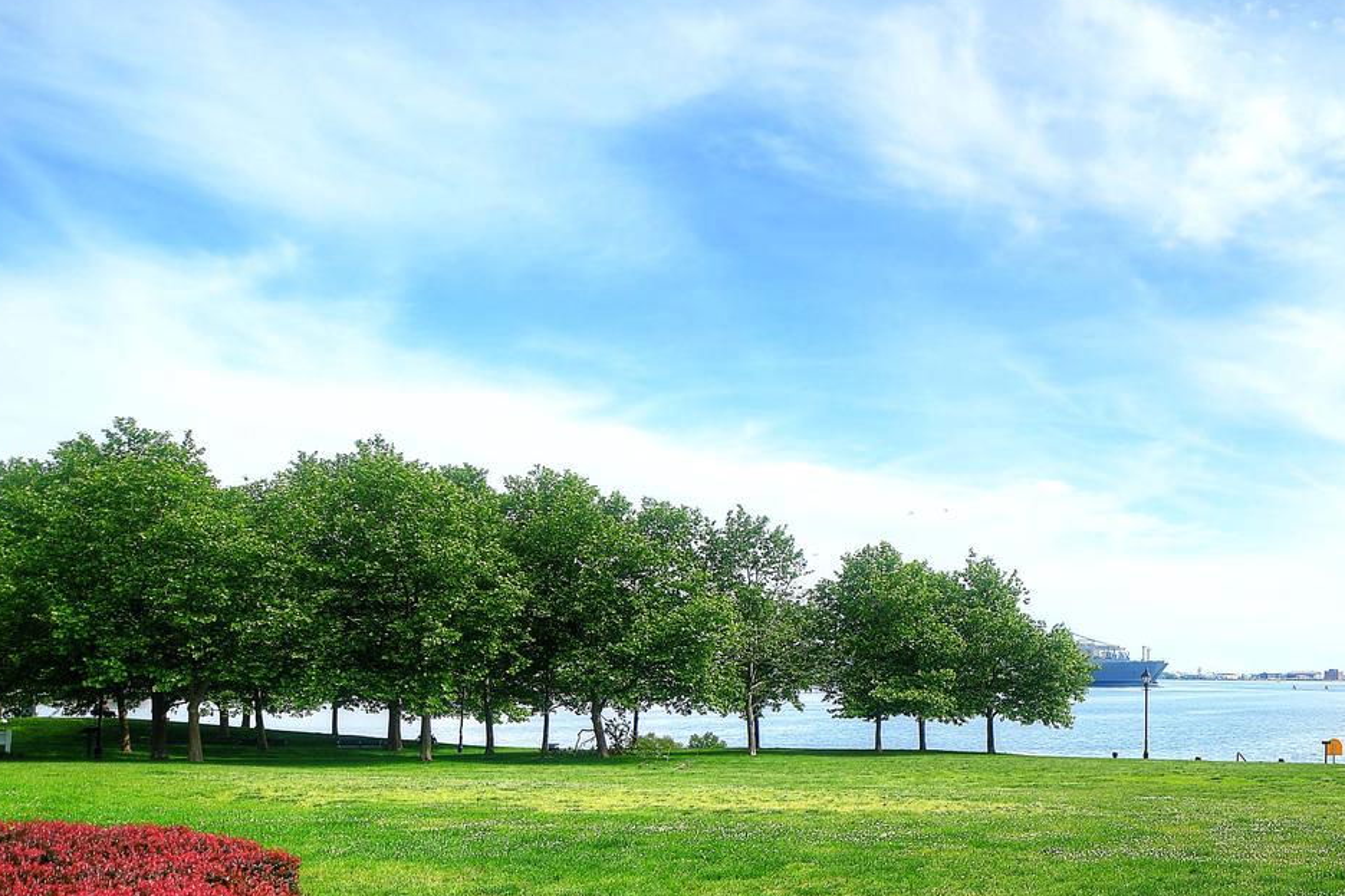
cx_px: 1336
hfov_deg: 46.0
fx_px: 1308
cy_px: 615
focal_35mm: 35
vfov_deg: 37.3
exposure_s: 1/4000
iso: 160
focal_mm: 16
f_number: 2.8
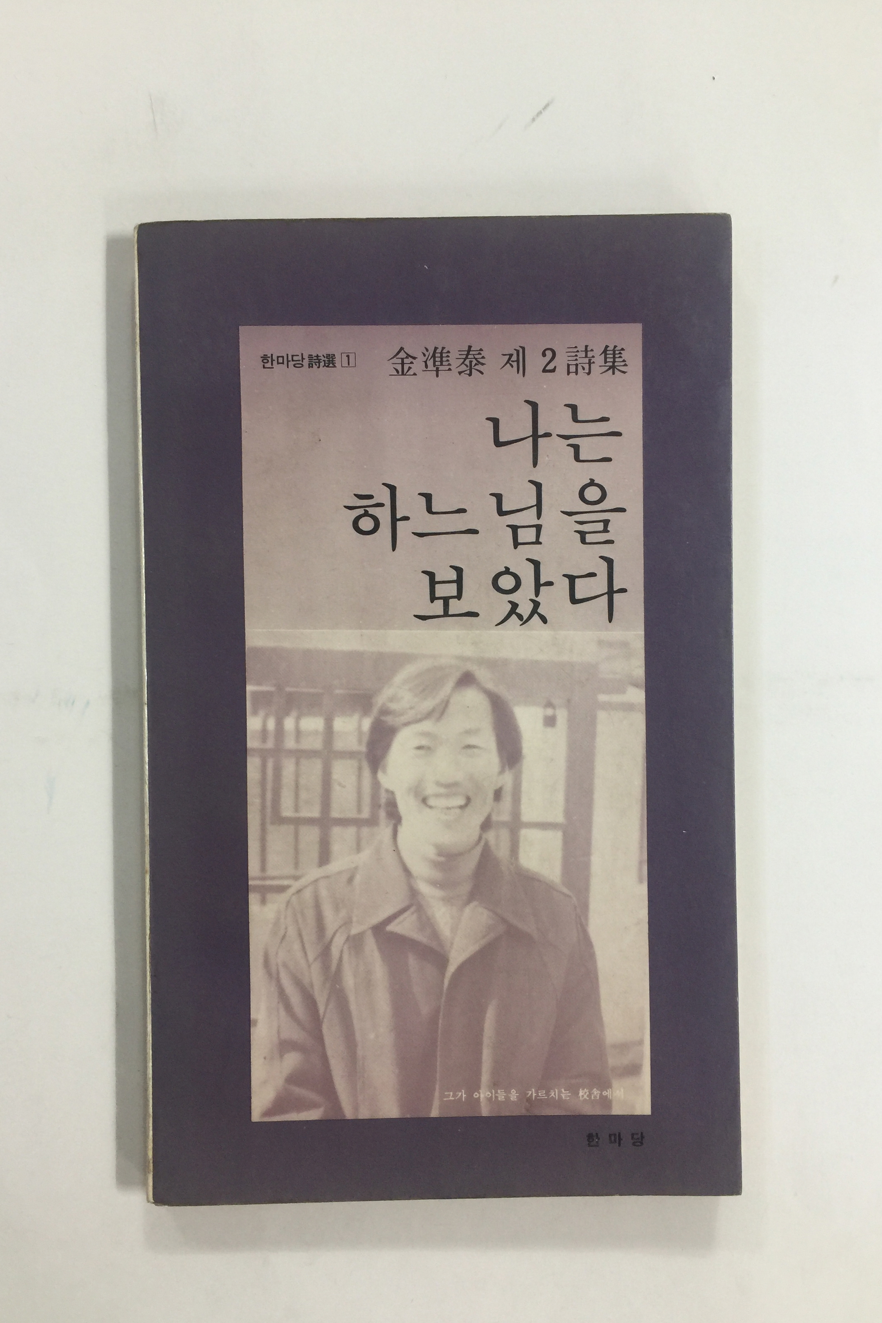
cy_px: 665
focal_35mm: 31
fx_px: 1139
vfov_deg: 60.3
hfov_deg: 42.3
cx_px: 448
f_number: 2.2
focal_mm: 4.15
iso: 32
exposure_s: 1/15
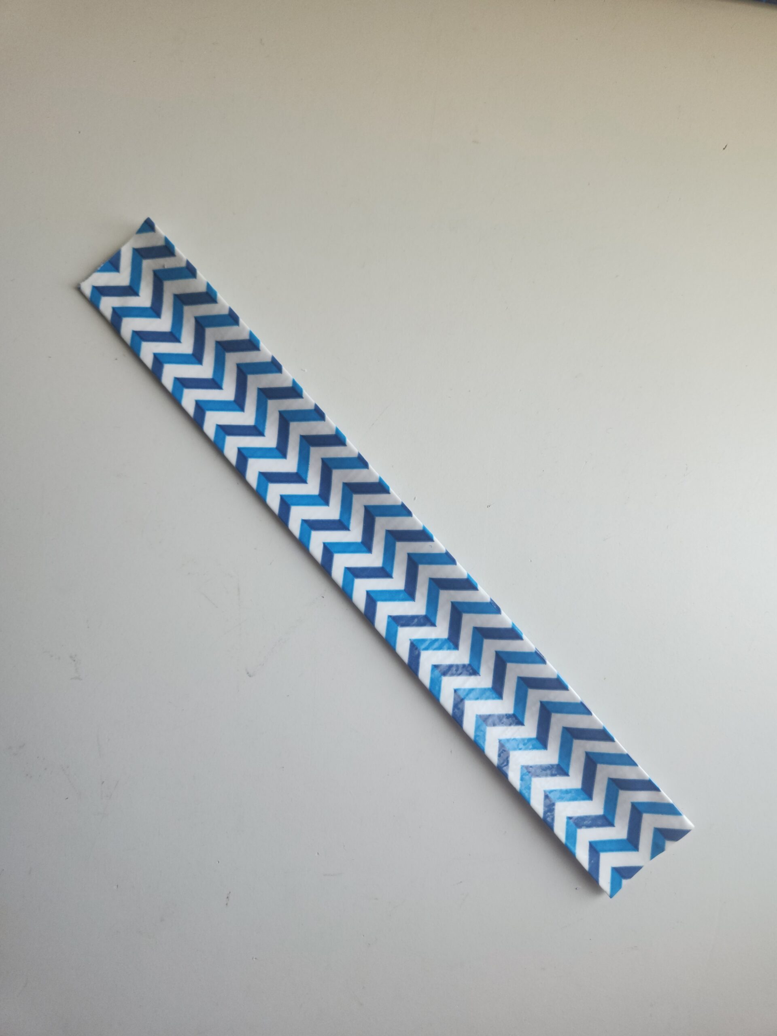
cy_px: 518
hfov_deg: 58.9
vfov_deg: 73.9
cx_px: 388
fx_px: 688
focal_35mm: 23
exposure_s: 1/60
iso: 50
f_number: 1.8
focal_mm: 5.4
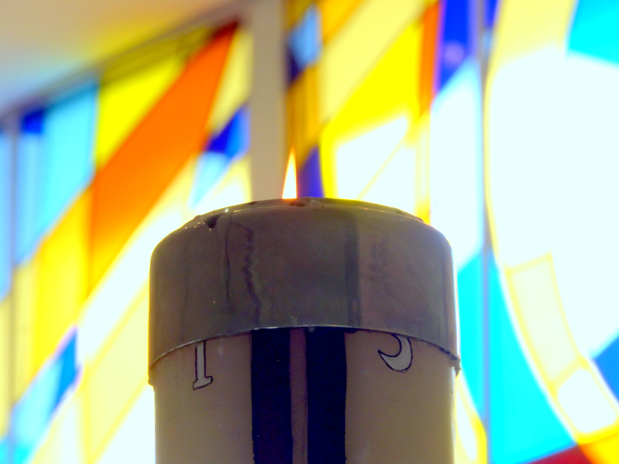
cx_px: 310
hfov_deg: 5.8
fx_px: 6062
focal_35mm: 339
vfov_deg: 4.4
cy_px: 232
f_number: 8
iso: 100
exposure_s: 1/25
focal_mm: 61
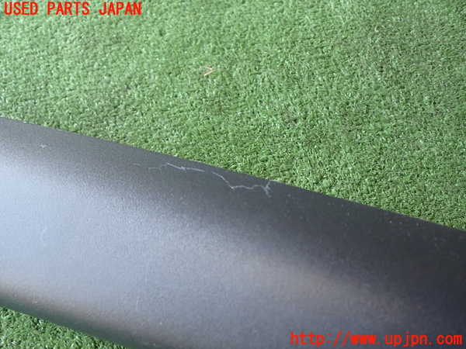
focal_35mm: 32
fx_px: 431
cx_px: 233
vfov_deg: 44.2
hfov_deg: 56.8
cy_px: 174
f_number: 2.4
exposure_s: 1/60
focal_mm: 5.79
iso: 160
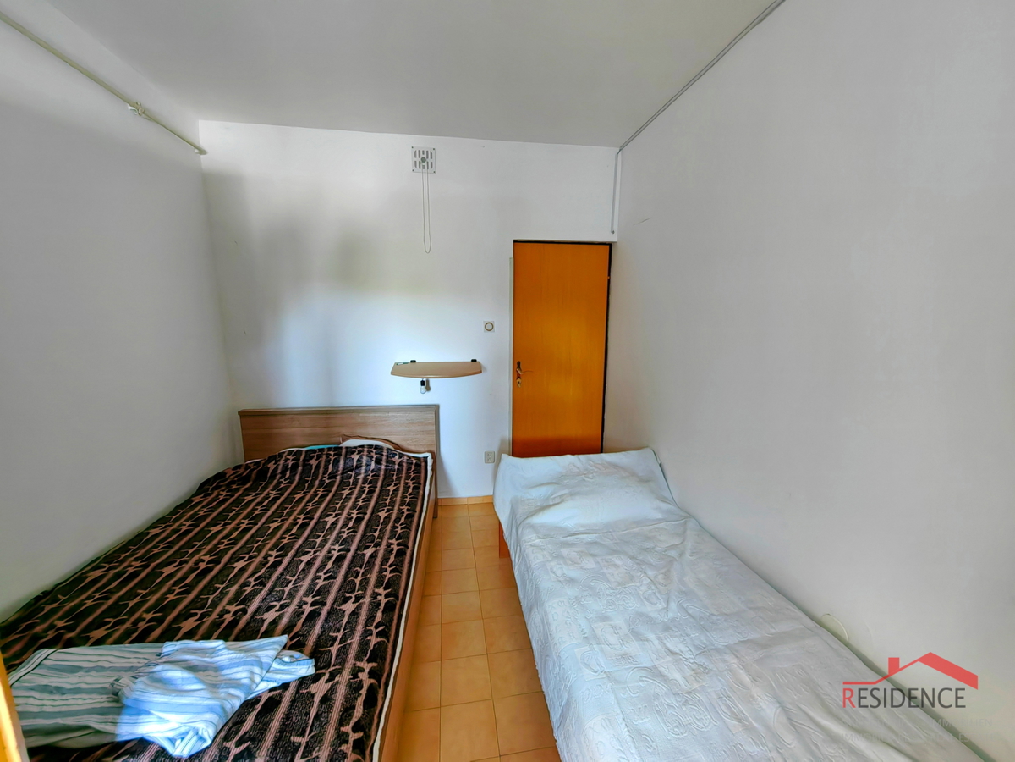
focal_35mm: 13
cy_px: 381
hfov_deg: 106.2
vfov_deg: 89.9
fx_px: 381
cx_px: 508
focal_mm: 1.76
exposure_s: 1/33.3
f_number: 2.2
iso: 400
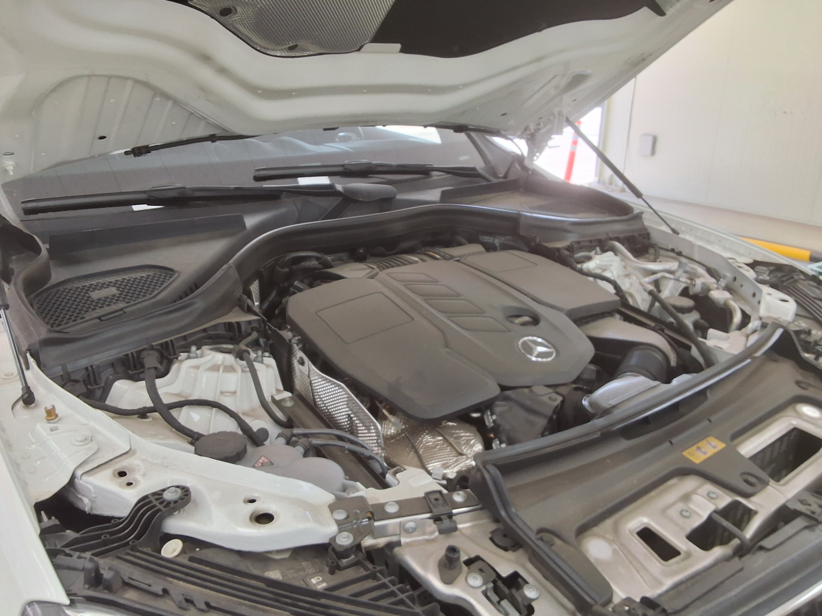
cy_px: 308
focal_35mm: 28
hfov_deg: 63.4
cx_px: 411
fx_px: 665
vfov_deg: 49.7
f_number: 1.9
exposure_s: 1/120
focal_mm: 2.91
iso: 64
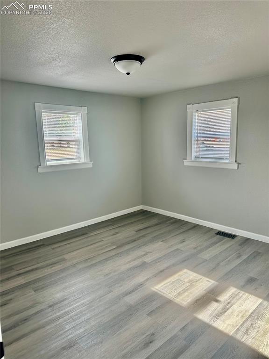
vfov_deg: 71.6
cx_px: 134
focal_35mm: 24
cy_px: 180
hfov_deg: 56.8
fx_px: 249
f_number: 1.78
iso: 100
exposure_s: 1/139
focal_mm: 6.86
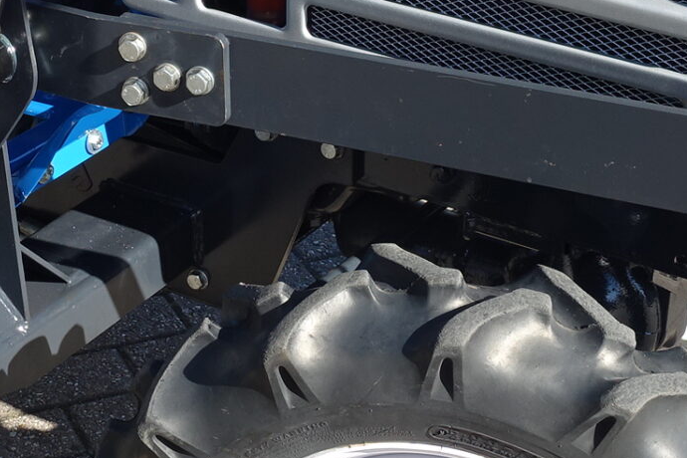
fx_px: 1698
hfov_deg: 22.8
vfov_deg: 15.3
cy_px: 95
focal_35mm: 89
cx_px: 253
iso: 125
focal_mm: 8.8
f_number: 5.6
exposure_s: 1/200
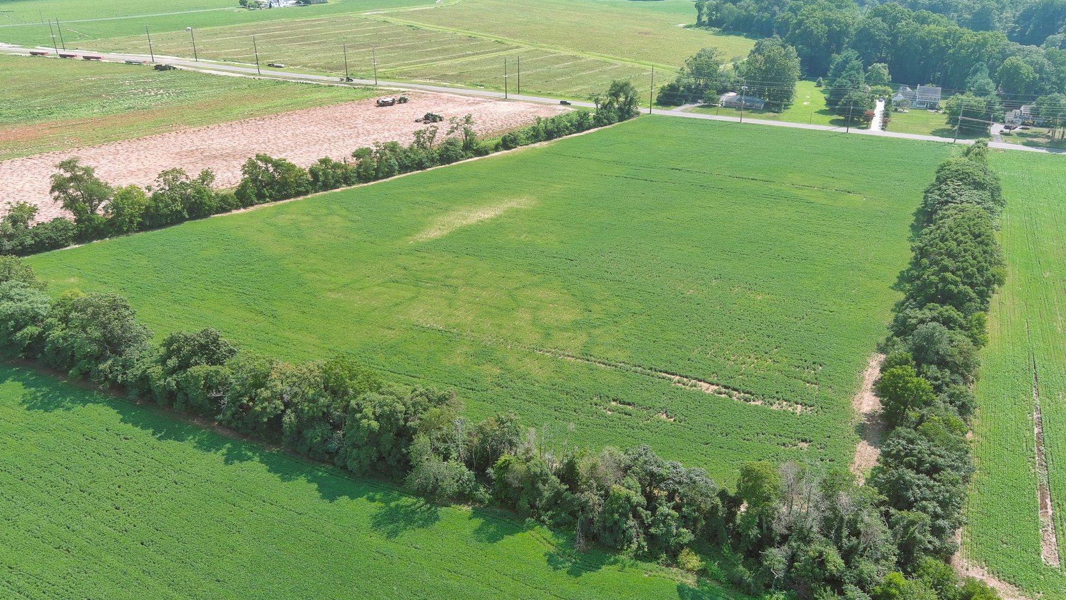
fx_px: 876
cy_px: 280
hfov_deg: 62.6
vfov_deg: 37.8
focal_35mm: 31
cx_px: 527
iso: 100
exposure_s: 1/500
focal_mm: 10.57
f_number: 2.8
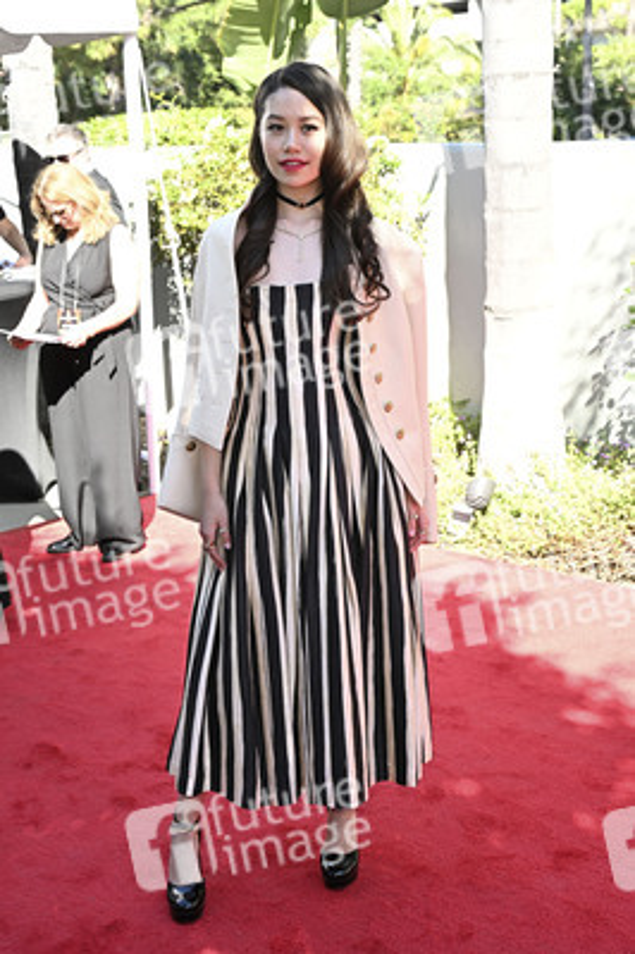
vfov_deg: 45.5
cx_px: 318
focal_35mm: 43
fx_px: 1140
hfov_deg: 31.1
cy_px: 477
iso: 500
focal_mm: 43
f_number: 5.6
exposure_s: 1/320
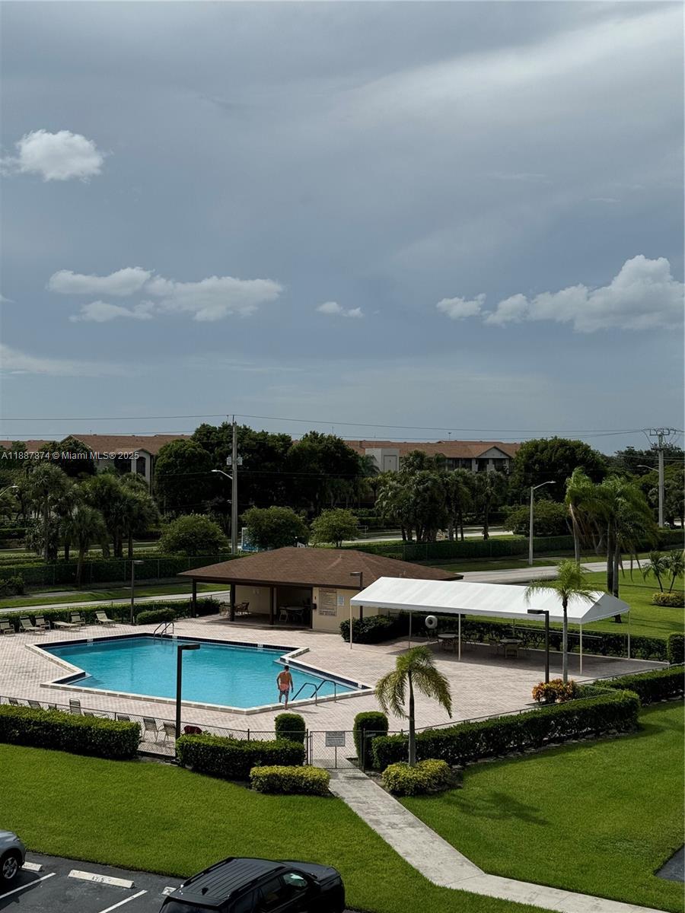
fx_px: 1266
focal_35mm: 48
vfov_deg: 39.7
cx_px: 342
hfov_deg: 30.3
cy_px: 456
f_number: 1.78
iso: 80
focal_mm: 6.76
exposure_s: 1/7937
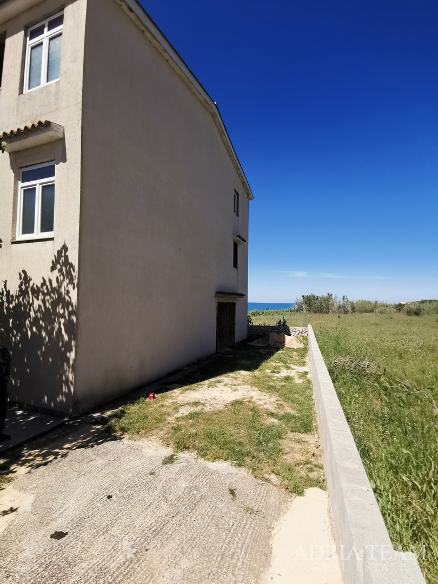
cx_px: 219
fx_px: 270
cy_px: 292
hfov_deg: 78.1
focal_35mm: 16
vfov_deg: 94.5
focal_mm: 2.35
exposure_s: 1/1522
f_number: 2.2
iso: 50
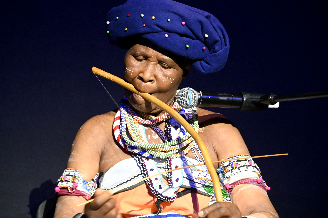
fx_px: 2496
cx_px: 152
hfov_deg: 7.5
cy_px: 107
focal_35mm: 274
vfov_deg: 5.0
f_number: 6.3
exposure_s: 1/100
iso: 9000
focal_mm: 230
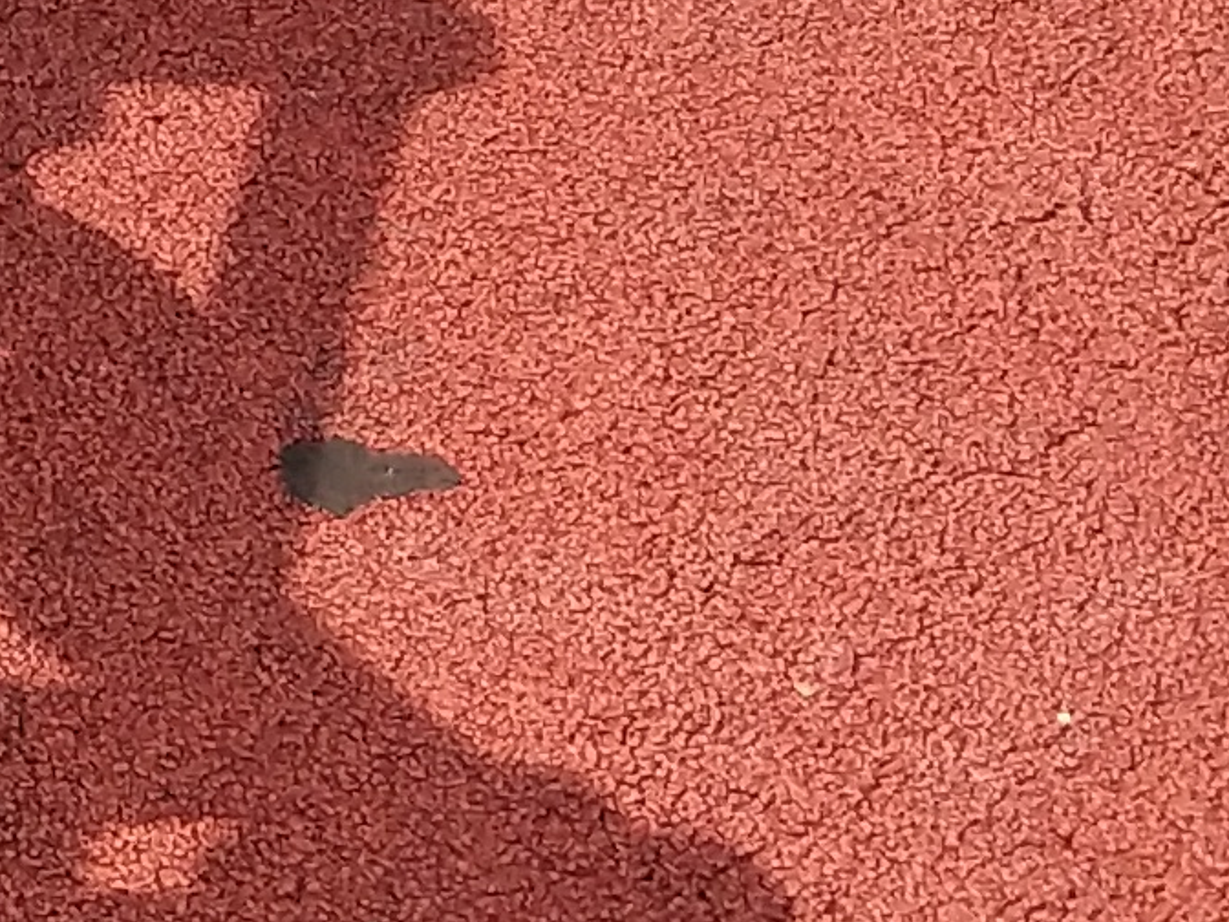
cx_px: -1781
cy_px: -1443
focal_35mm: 192
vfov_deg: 7.2
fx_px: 6817
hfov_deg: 9.2
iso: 50
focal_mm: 3.69
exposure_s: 1/643
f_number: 2.2
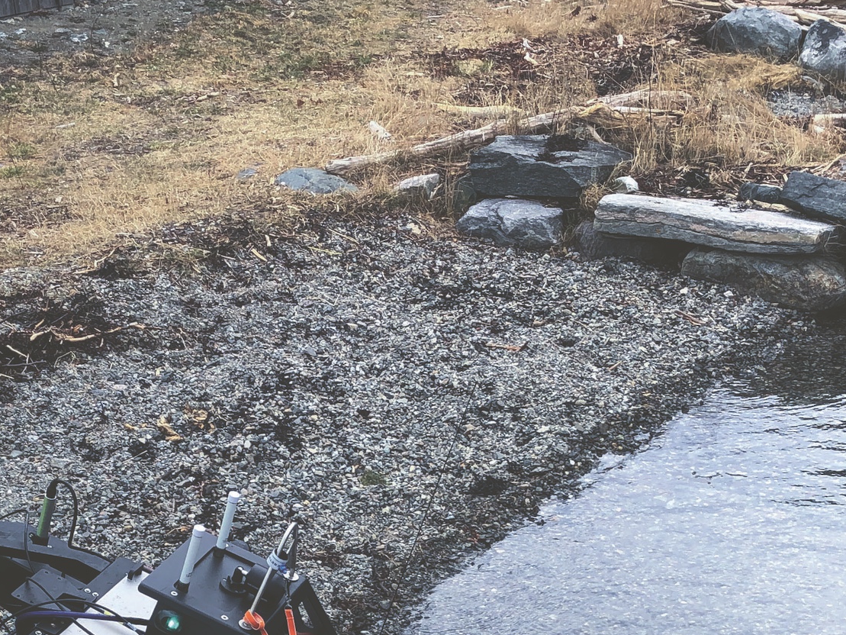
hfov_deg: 27.6
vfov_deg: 20.3
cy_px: 652
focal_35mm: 70
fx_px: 1711
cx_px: 283
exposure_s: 1/400
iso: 20
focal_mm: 3.99
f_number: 1.8
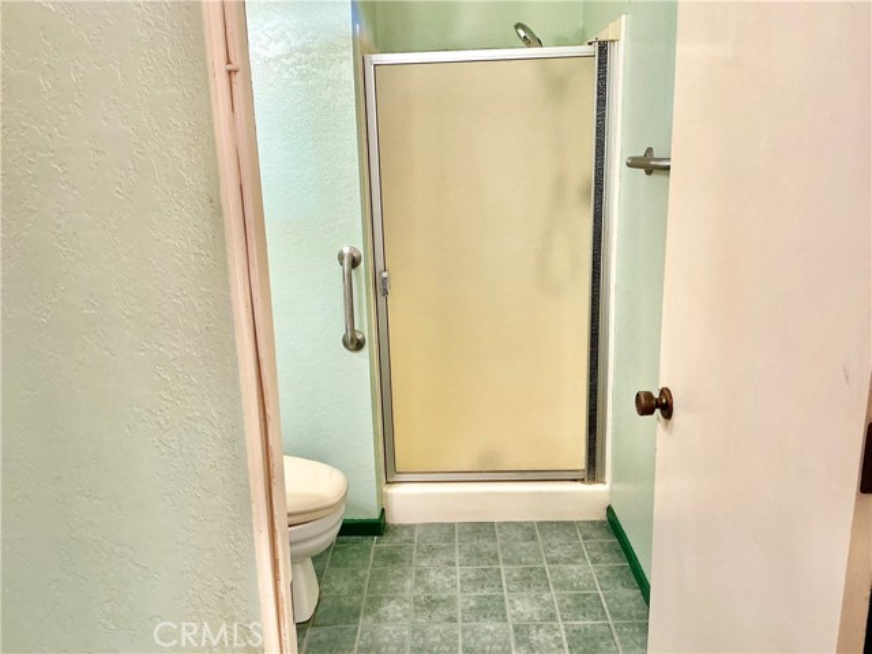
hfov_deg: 61.7
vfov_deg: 48.2
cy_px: 327
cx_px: 436
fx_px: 731
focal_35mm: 29
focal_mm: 3
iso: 80
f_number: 1.8
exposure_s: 1/60
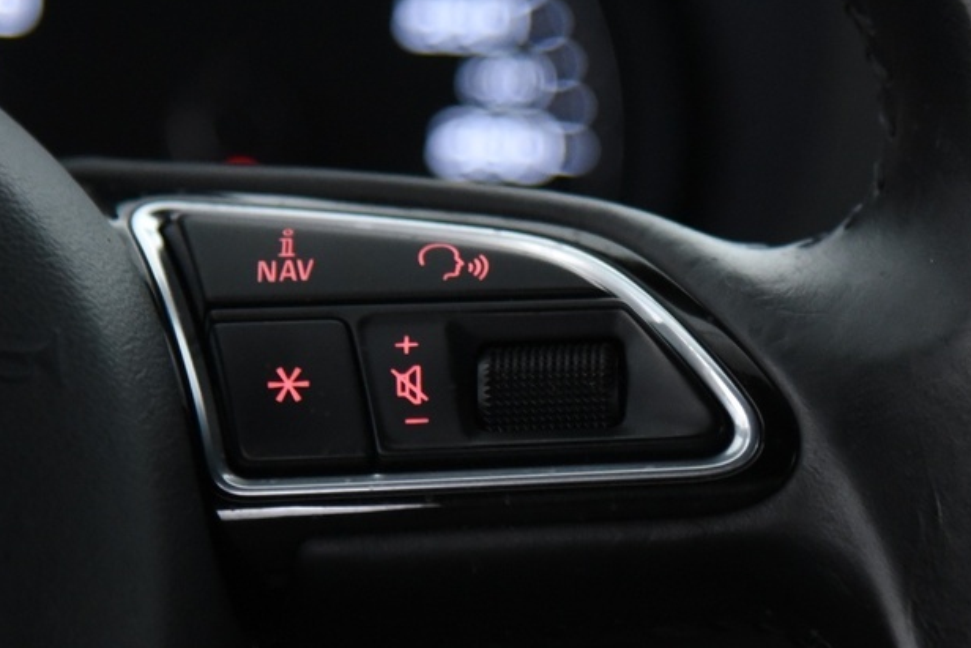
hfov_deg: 7.1
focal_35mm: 289
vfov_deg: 4.8
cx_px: 705
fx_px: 7796
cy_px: 367
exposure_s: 1/40
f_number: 4
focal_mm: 110
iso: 4000
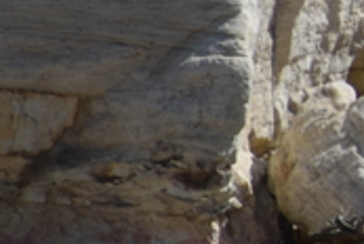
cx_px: 1323
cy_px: -156
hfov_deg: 0.9
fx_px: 22424
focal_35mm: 2214
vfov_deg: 0.6
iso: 110
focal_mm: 300
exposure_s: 1/640
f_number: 5.6
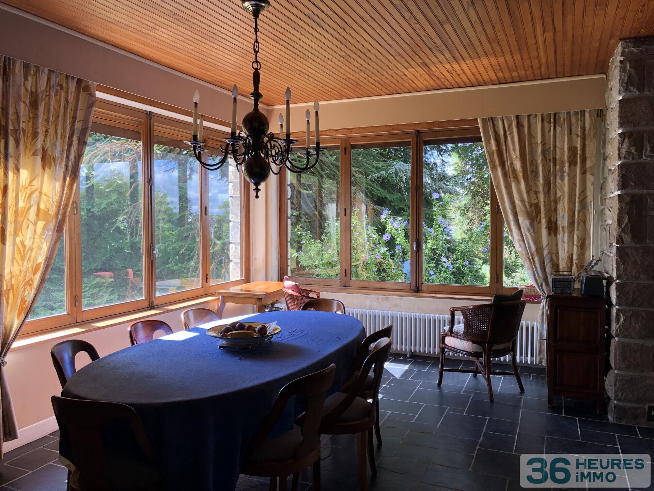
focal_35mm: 28
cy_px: 246
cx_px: 327
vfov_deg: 49.7
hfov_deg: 63.4
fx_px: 529
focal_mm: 3.99
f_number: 1.8
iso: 40
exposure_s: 1/120
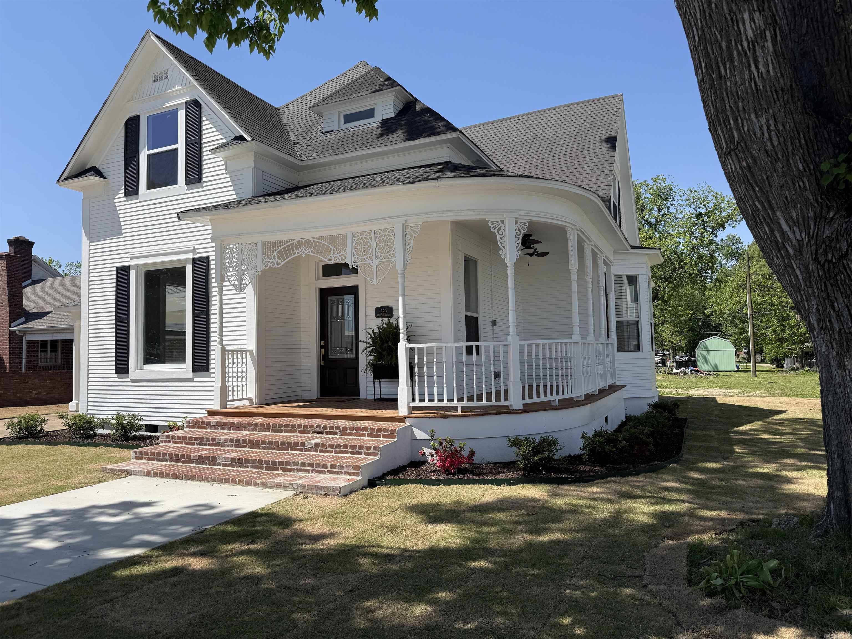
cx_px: 426
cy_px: 320
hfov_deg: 71.6
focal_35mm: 24
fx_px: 591
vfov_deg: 56.8
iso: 80
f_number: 1.78
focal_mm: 6.76
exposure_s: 1/4167
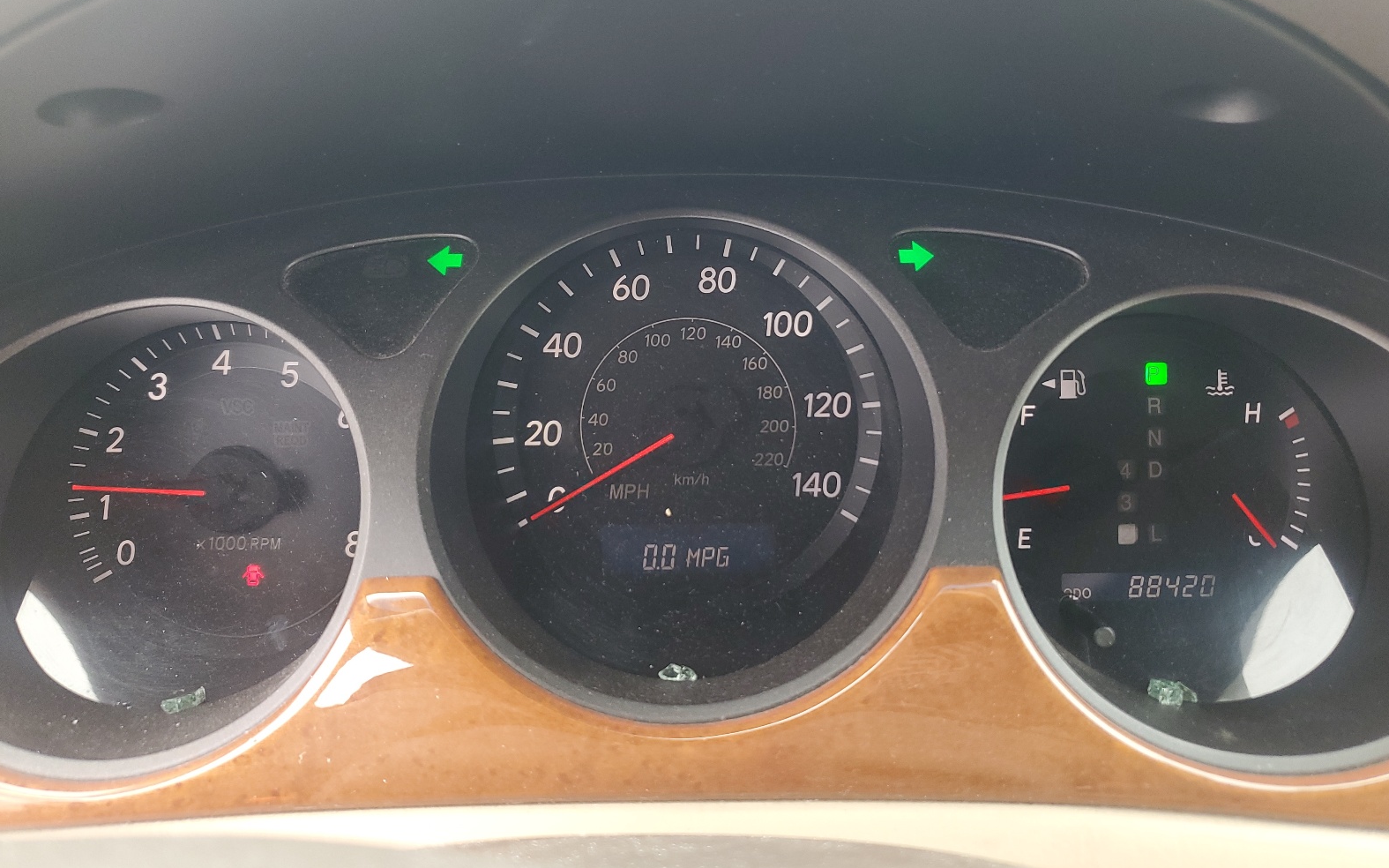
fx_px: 1060
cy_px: 371
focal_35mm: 28
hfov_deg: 66.5
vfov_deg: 44.4
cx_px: 703
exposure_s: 1/120
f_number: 1.5
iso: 86
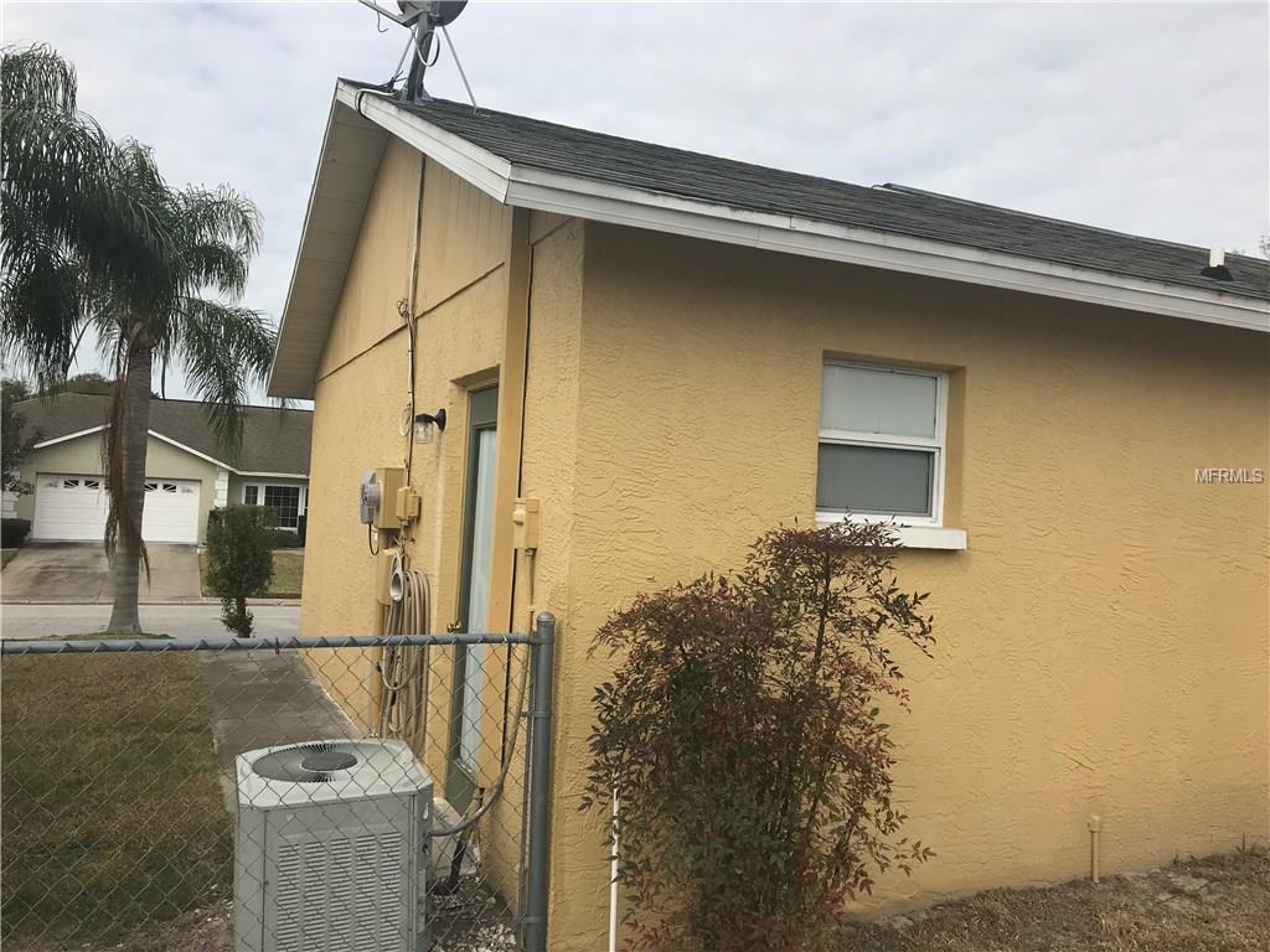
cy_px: 476
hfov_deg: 63.4
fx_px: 1027
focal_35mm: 28
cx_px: 635
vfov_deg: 49.7
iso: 20
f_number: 1.8
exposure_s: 1/2519
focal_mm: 3.99
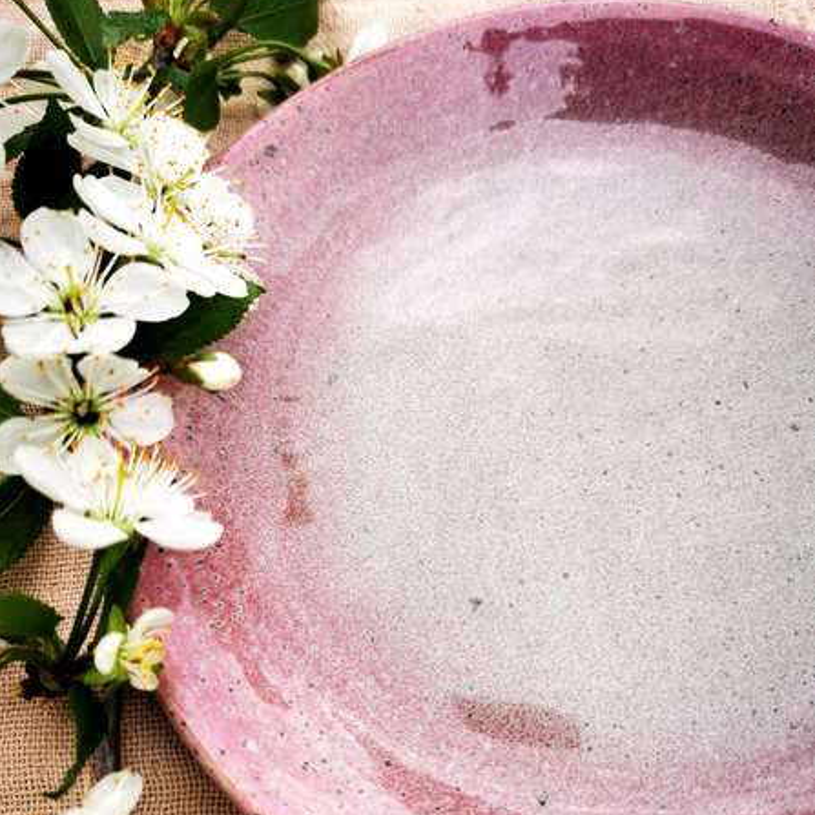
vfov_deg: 50.5
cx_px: 407
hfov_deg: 51.1
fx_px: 852
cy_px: 521
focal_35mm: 32
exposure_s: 1/548
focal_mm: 5.56
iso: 50
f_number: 1.6
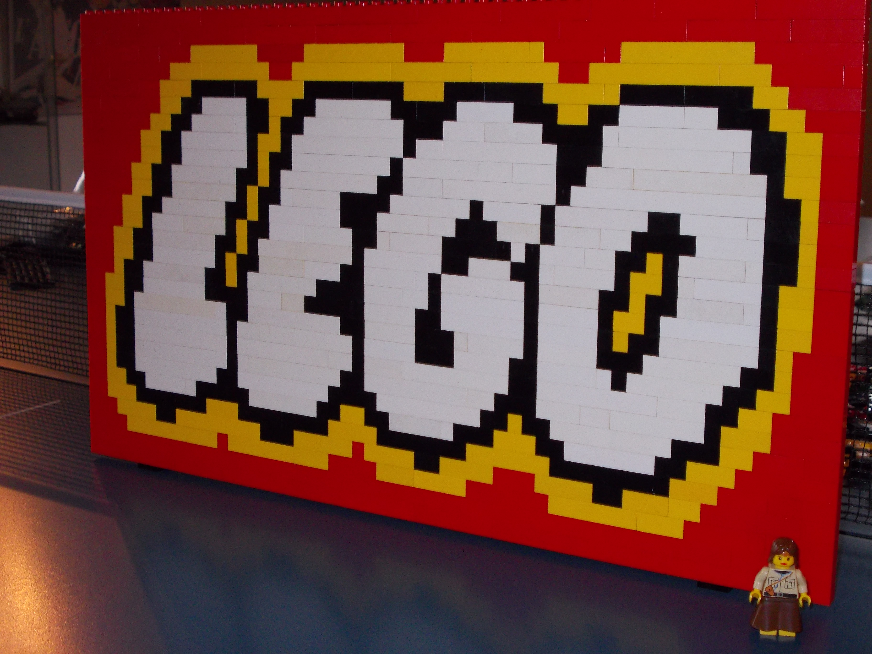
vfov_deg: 28.6
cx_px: 436
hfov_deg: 37.5
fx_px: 1285
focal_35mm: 51
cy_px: 327
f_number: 3.6
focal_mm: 7.2
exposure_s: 1/30
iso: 200
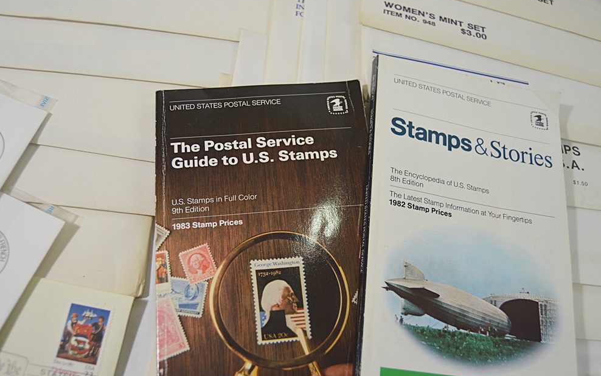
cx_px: 299
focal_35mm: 34
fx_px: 557
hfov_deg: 56.7
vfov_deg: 37.3
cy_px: 194
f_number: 3.8
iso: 400
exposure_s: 1/60
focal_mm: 22
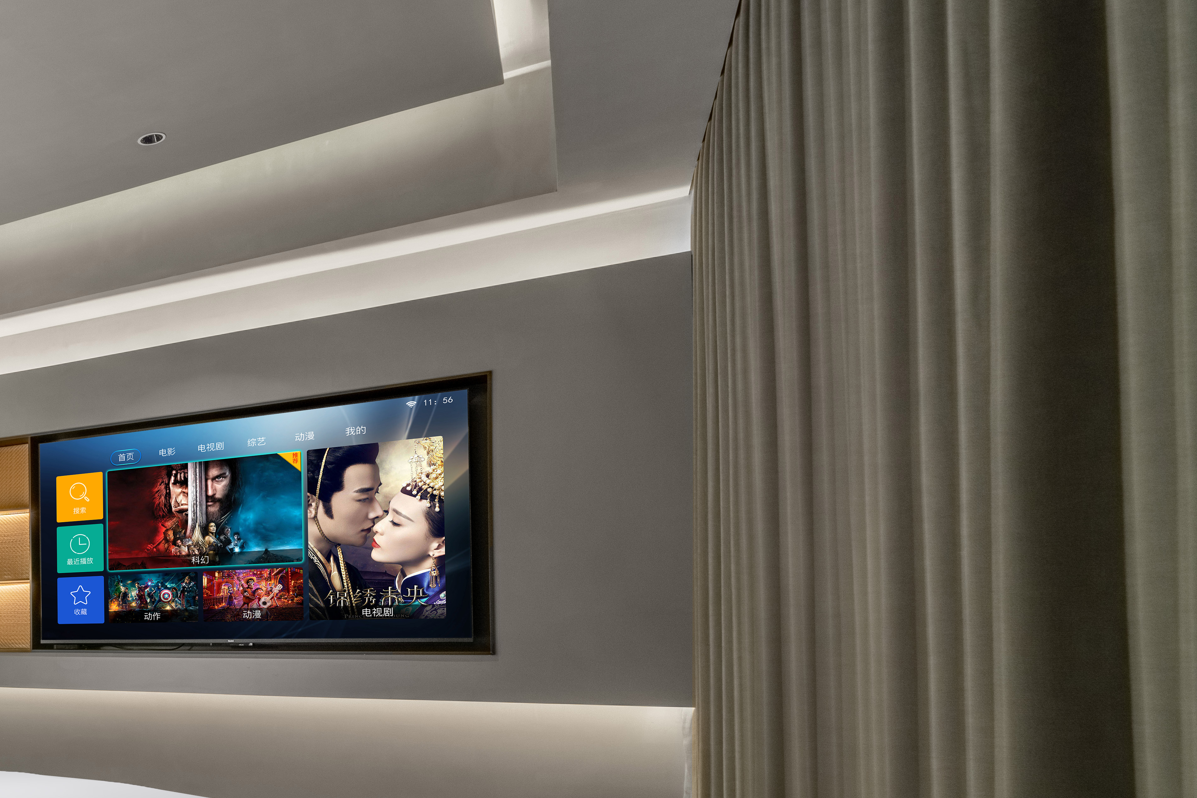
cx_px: -287
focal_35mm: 30
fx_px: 997
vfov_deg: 42.1
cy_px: 608
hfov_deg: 40.0
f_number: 10
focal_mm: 12
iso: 400
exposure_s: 1/100
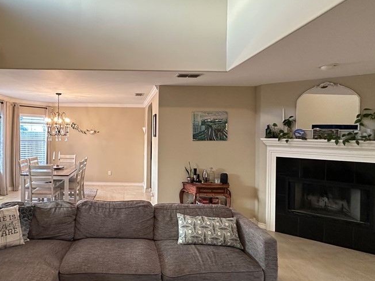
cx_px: 124
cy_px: 132
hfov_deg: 74.0
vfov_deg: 61.0
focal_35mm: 22
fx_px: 238
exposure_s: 1/60
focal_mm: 2.22
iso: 500
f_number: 2.2
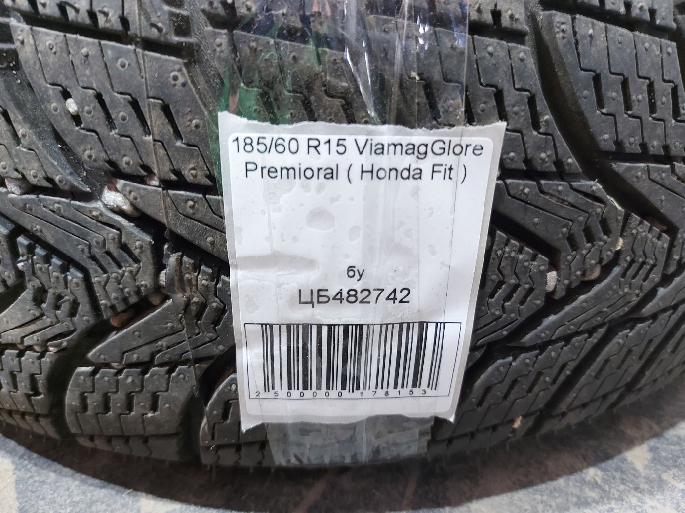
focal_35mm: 24
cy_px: 256
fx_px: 475
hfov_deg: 71.6
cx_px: 342
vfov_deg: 56.8
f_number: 1.8
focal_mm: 5.23
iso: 500
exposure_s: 1/25
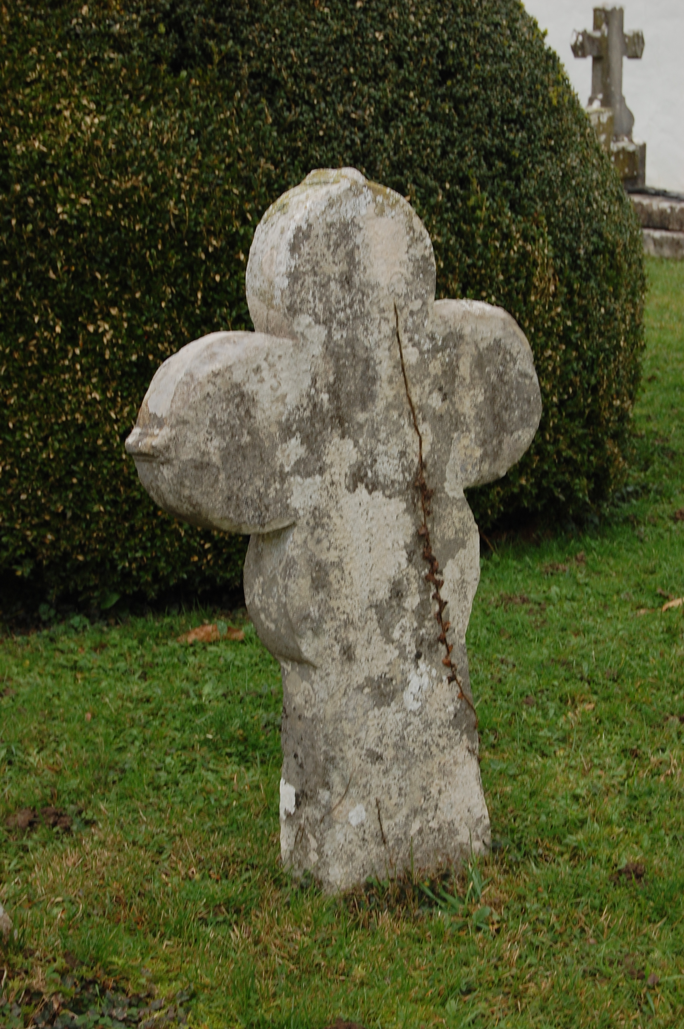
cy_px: 514
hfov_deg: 18.1
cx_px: 342
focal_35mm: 75
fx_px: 2141
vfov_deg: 27.0
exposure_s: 1/60
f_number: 8
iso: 220
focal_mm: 50
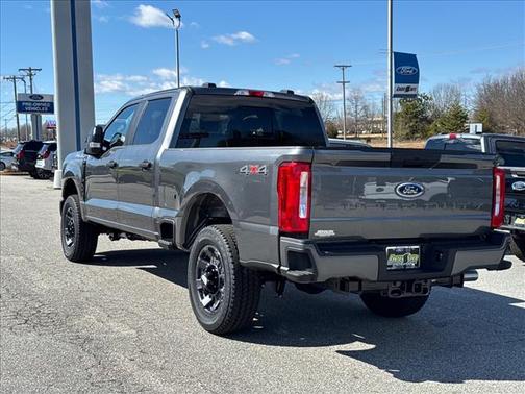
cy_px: 197
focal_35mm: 48
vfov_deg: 30.3
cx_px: 262
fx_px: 728
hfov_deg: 39.7
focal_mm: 6.76
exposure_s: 1/3425
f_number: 1.78
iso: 64
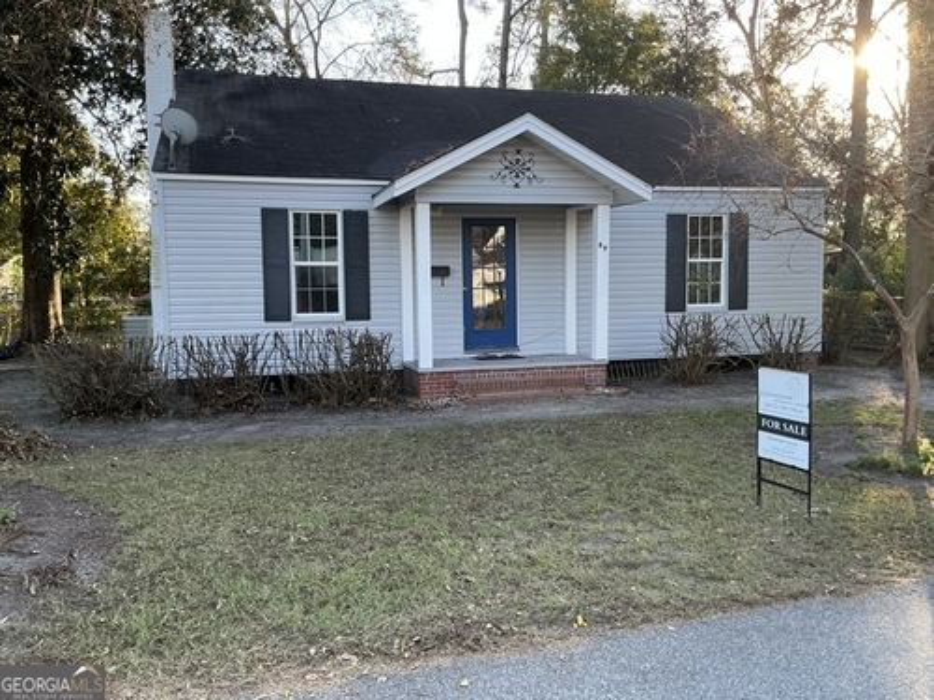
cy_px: 350
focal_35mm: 28
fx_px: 755
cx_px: 467
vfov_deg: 49.7
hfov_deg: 63.4
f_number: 1.8
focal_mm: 3
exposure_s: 1/172
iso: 32
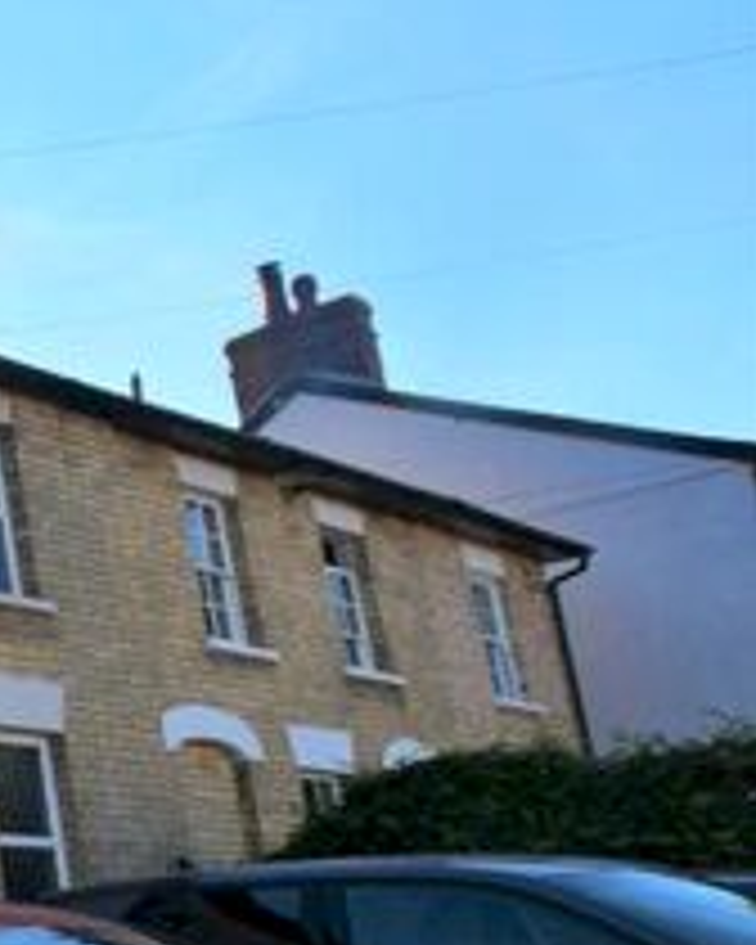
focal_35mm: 47
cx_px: -814
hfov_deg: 18.3
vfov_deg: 38.8
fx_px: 1315
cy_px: 673
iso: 200
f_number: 8
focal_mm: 10
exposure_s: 1/250
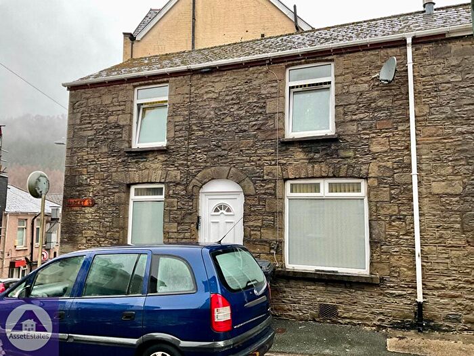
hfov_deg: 61.7
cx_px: 237
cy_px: 178
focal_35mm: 29
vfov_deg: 48.2
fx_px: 397
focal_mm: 3
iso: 80
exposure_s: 1/60
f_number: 1.8
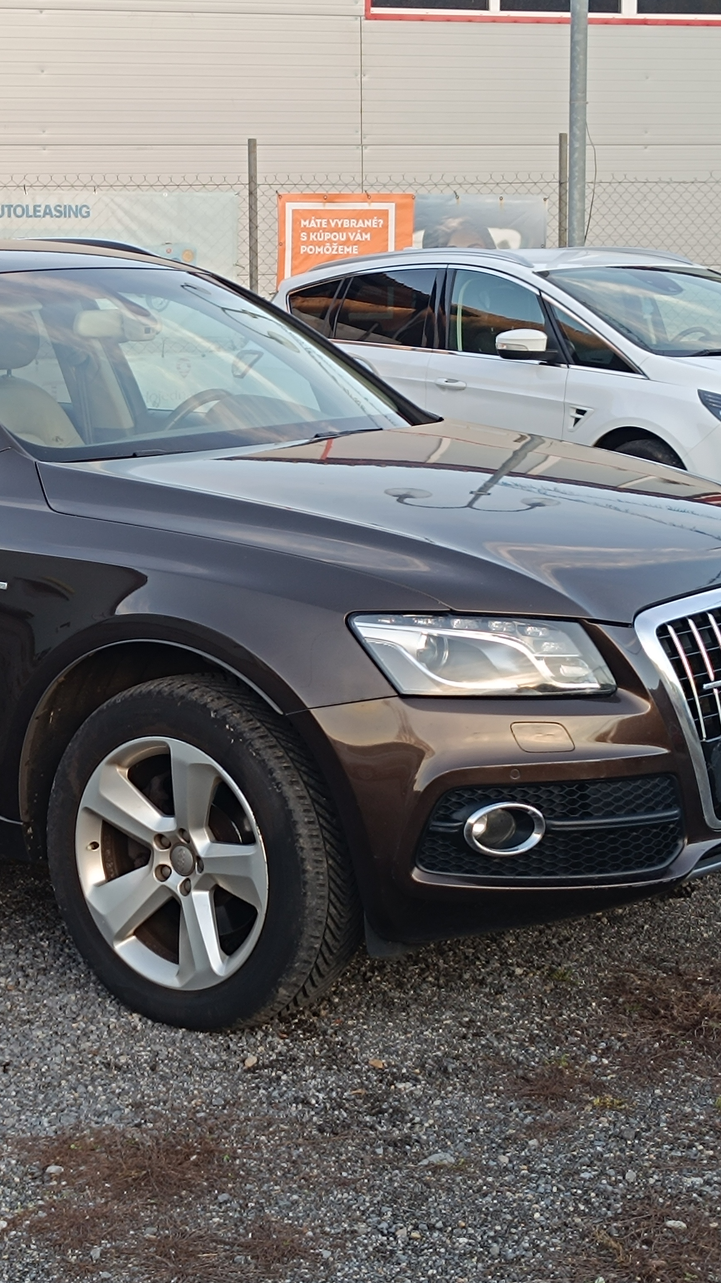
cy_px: 641
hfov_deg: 32.3
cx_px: 97
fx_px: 1190
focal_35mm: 35
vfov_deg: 56.6
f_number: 1.88
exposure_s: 1/102
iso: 61
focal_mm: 5.59
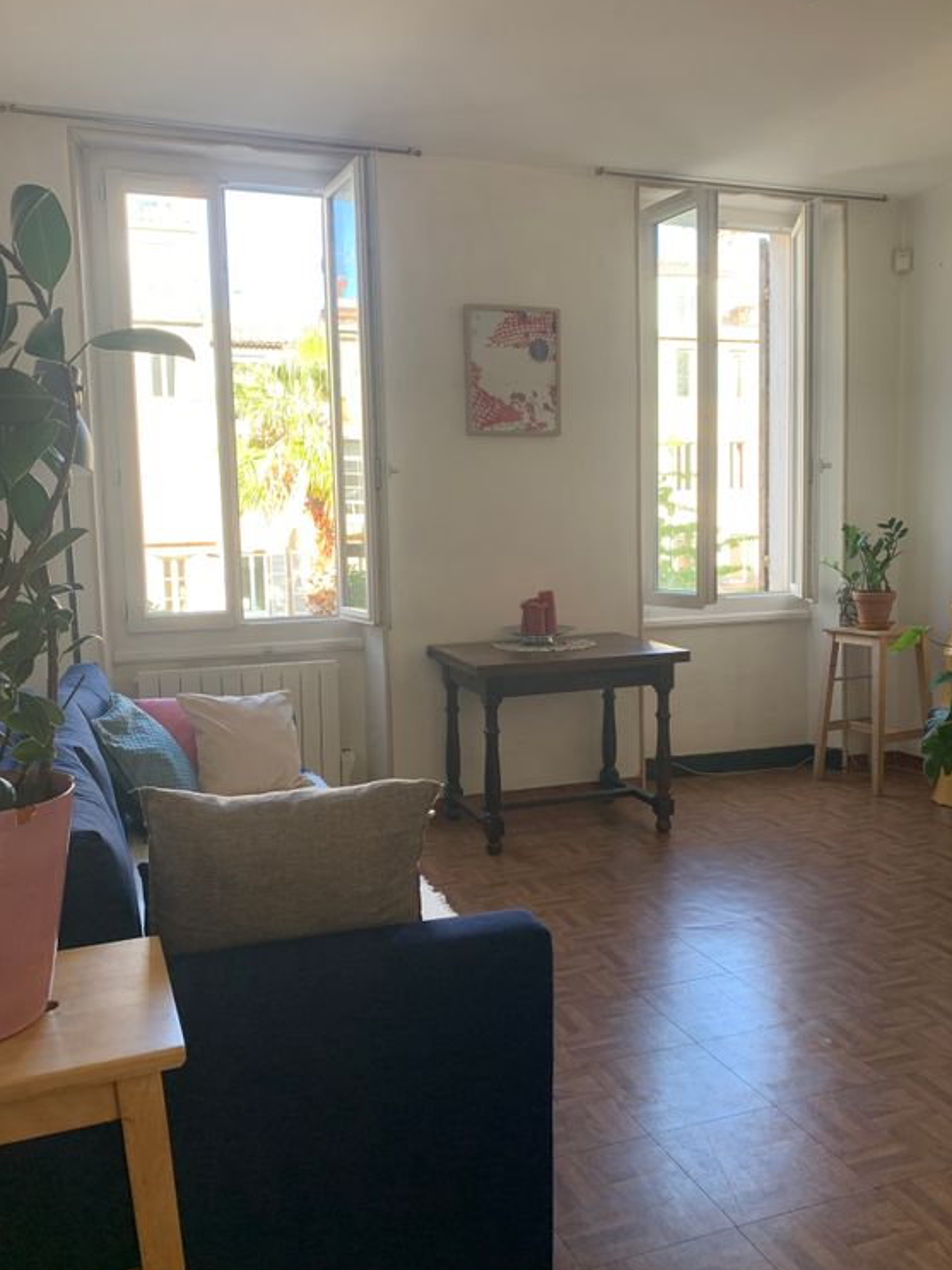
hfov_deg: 49.7
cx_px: 456
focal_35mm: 28
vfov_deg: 63.5
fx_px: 1027
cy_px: 638
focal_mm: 4.25
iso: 64
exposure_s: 1/121
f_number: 1.8
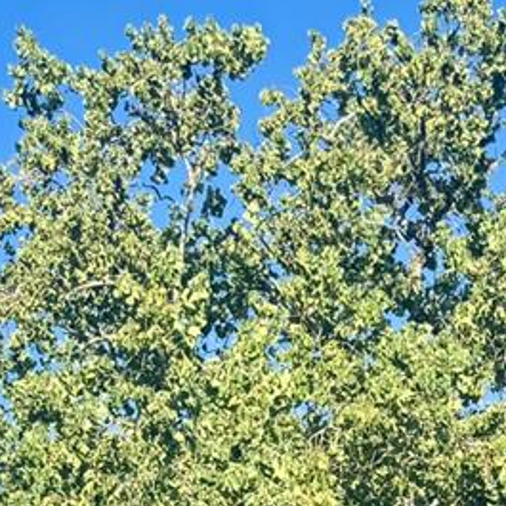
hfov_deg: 14.1
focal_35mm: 123
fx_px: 2034
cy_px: 1342
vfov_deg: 11.1
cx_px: 109
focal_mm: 6.76
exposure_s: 1/1767
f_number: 1.78
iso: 80
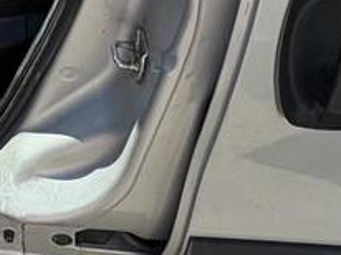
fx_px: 600
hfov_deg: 29.4
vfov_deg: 16.4
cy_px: -293
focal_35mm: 61
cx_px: -7
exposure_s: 1/804
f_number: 2.2
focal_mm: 2.22
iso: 64
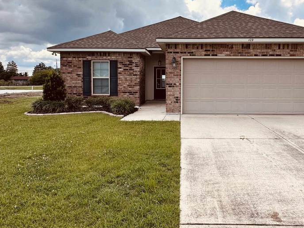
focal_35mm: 26
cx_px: 177
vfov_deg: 52.7
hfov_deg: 66.9
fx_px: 228
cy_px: 90
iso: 40
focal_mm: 2.22
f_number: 2.2
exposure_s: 1/1261
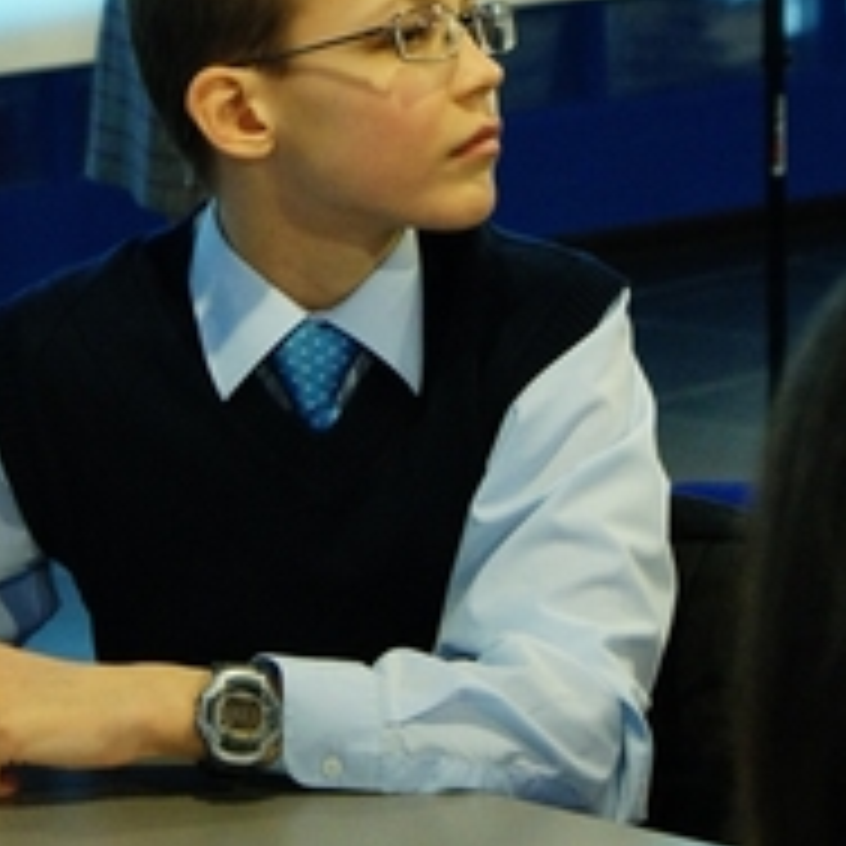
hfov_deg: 9.8
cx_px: 353
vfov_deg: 9.7
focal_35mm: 179
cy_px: 126
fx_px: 4952
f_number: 5.6
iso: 1600
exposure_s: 1/15
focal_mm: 55
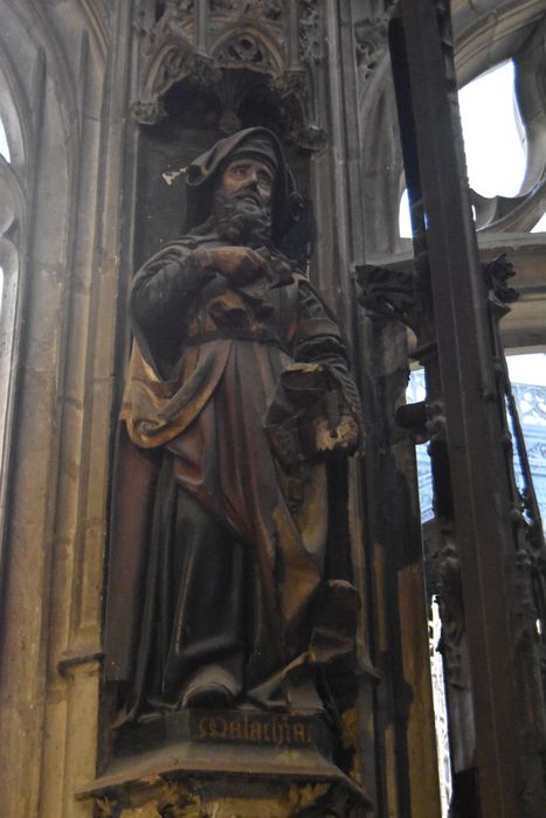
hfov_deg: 23.8
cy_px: 409
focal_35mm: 57
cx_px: 273
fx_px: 1296
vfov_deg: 35.0
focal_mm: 38
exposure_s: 1/25
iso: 12800
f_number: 4.8
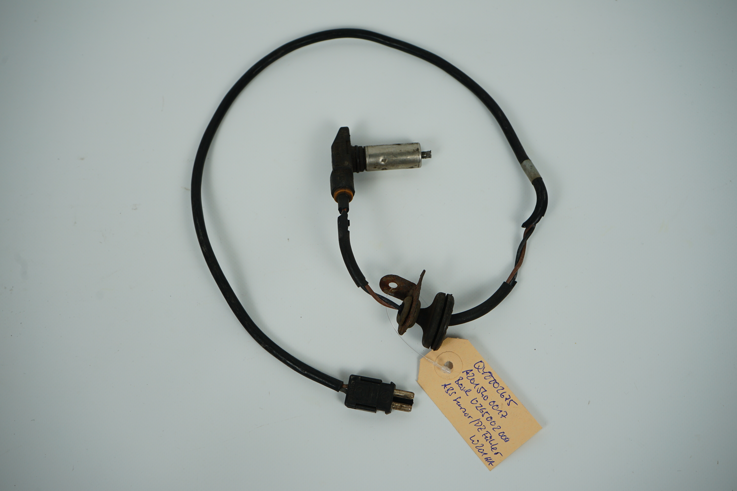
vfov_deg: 27.0
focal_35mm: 50
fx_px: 1024
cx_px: 368
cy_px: 246
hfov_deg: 39.6
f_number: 7.1
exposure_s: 1/200
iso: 200
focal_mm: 50
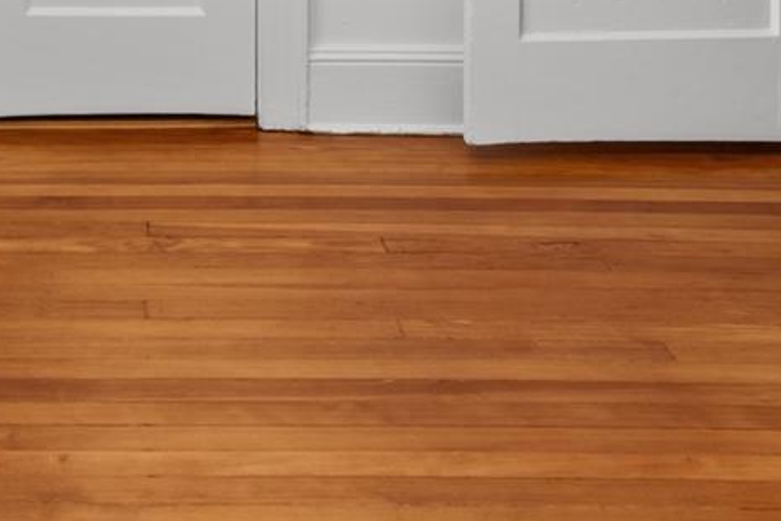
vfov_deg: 17.6
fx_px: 1432
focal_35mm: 66
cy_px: -342
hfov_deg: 29.5
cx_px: 114
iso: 400
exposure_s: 1/2
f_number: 11
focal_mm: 15
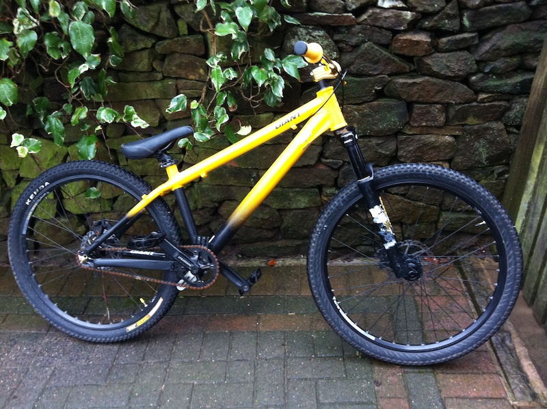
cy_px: 204
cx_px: 274
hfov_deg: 52.7
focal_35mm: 35
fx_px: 552
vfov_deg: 40.6
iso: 200
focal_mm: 3.85
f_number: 2.8
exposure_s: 1/15
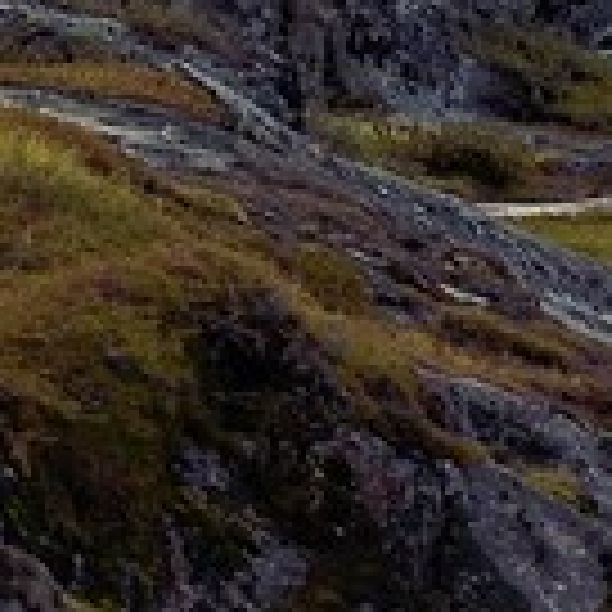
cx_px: -1058
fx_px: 29943
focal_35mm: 1497
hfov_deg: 1.2
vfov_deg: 1.2
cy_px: -1728
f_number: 13
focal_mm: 150
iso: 200
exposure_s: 1/400
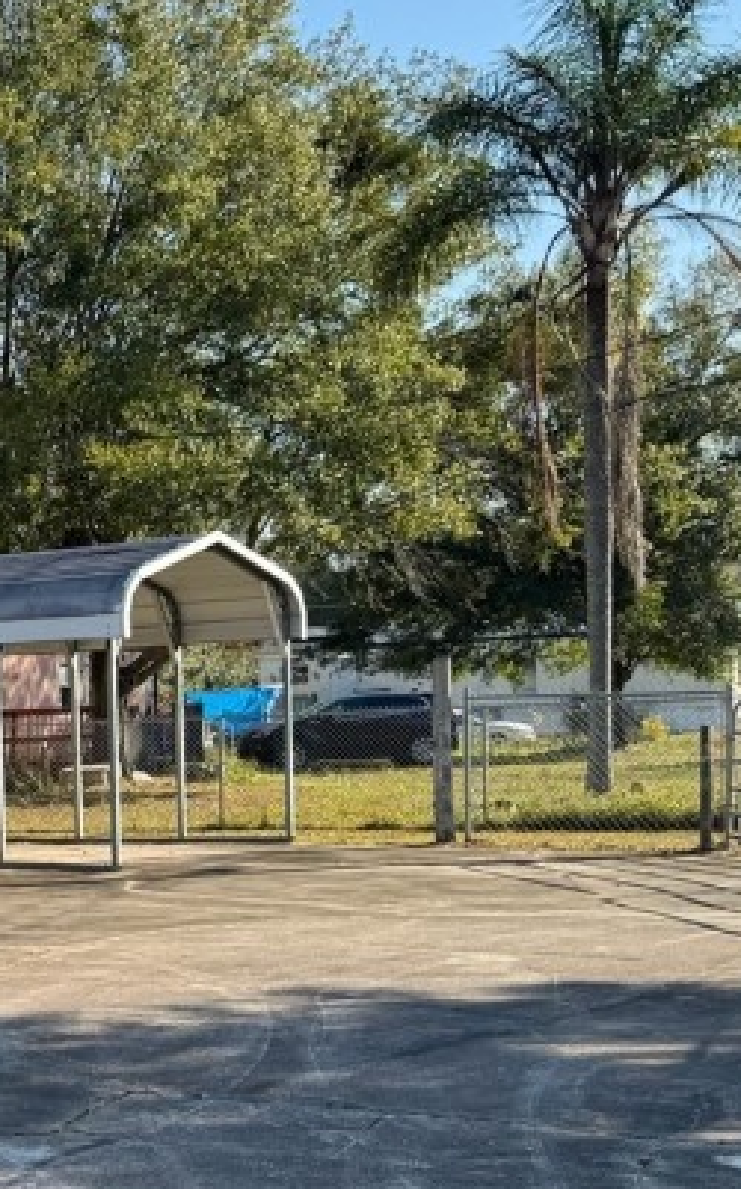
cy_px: 848
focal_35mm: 65
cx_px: -356
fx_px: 2104
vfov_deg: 31.1
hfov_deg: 17.9
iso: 80
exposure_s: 1/1923
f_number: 1.78
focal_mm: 6.76
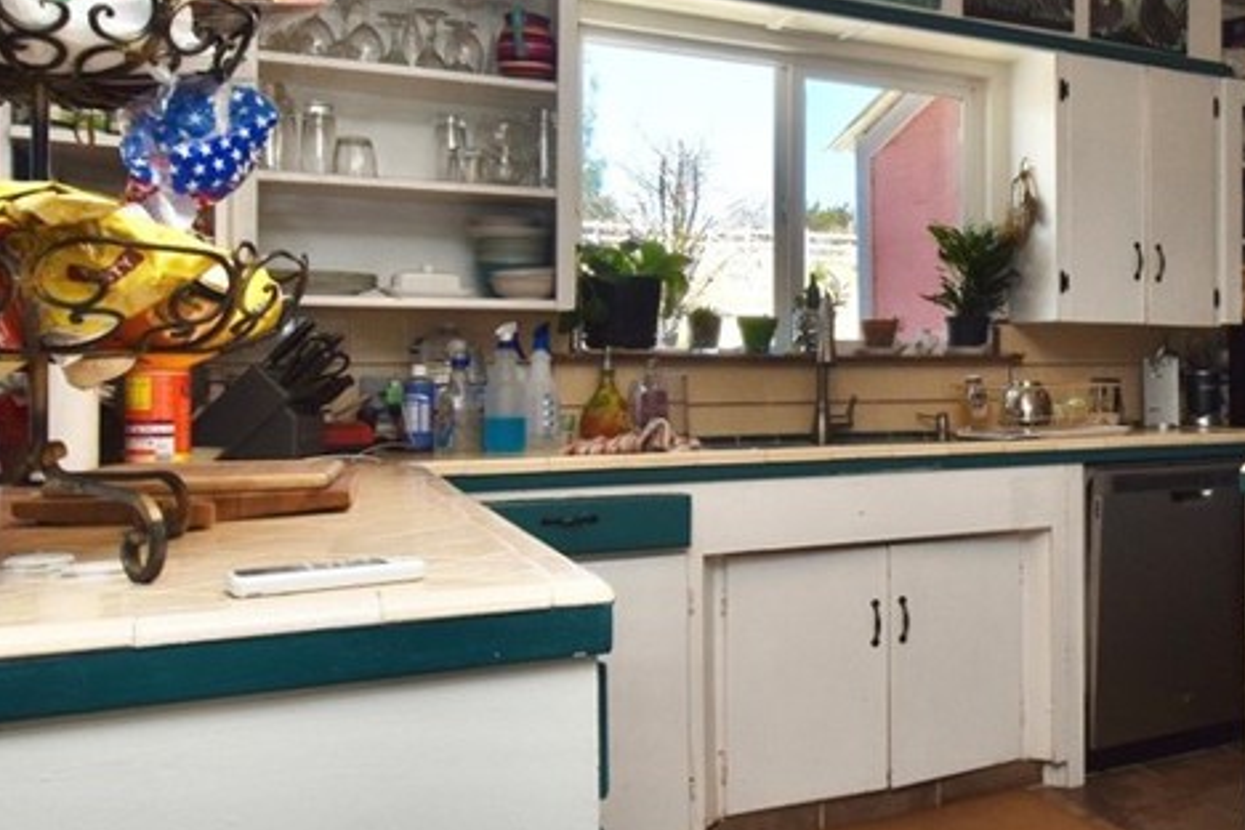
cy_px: 398
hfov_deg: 46.2
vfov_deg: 36.8
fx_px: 1248
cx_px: 1189
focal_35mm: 36
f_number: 13
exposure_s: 1/25
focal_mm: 11
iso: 250
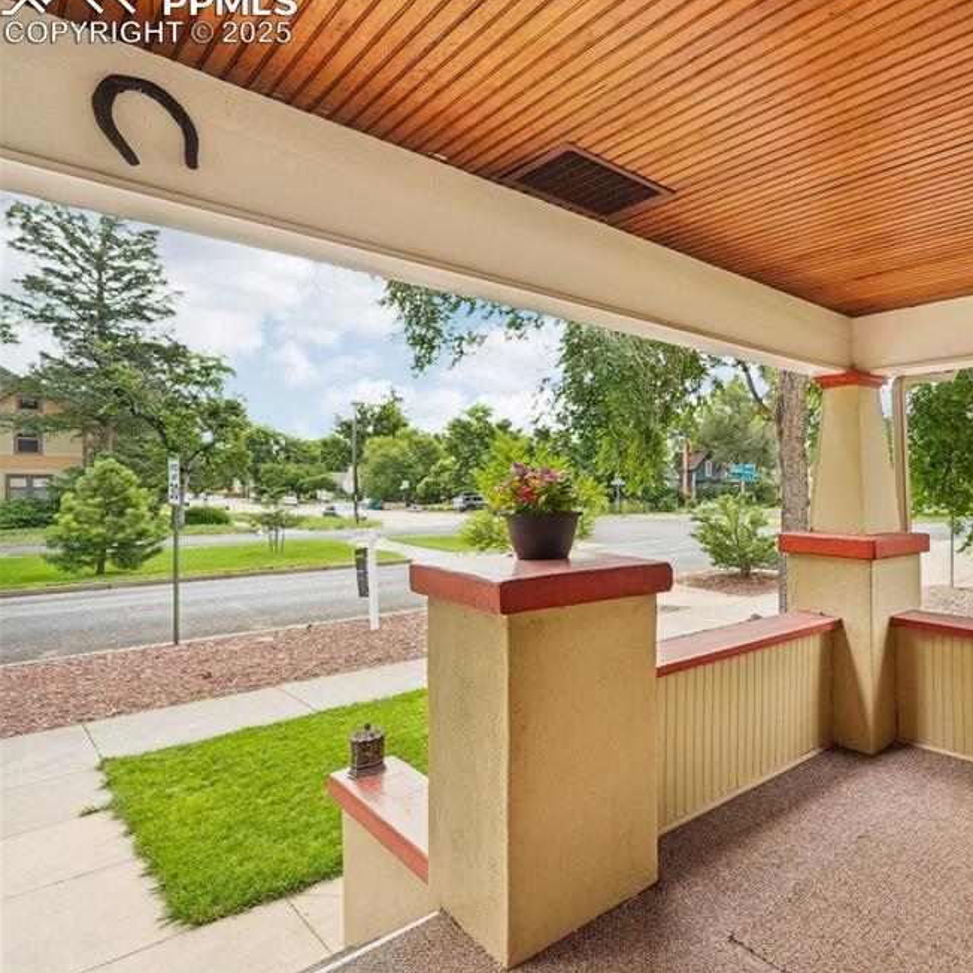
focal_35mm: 20
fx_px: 636
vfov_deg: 74.8
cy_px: 470
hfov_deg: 68.5
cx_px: 763
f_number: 8
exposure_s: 1/60
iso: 800
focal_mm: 10
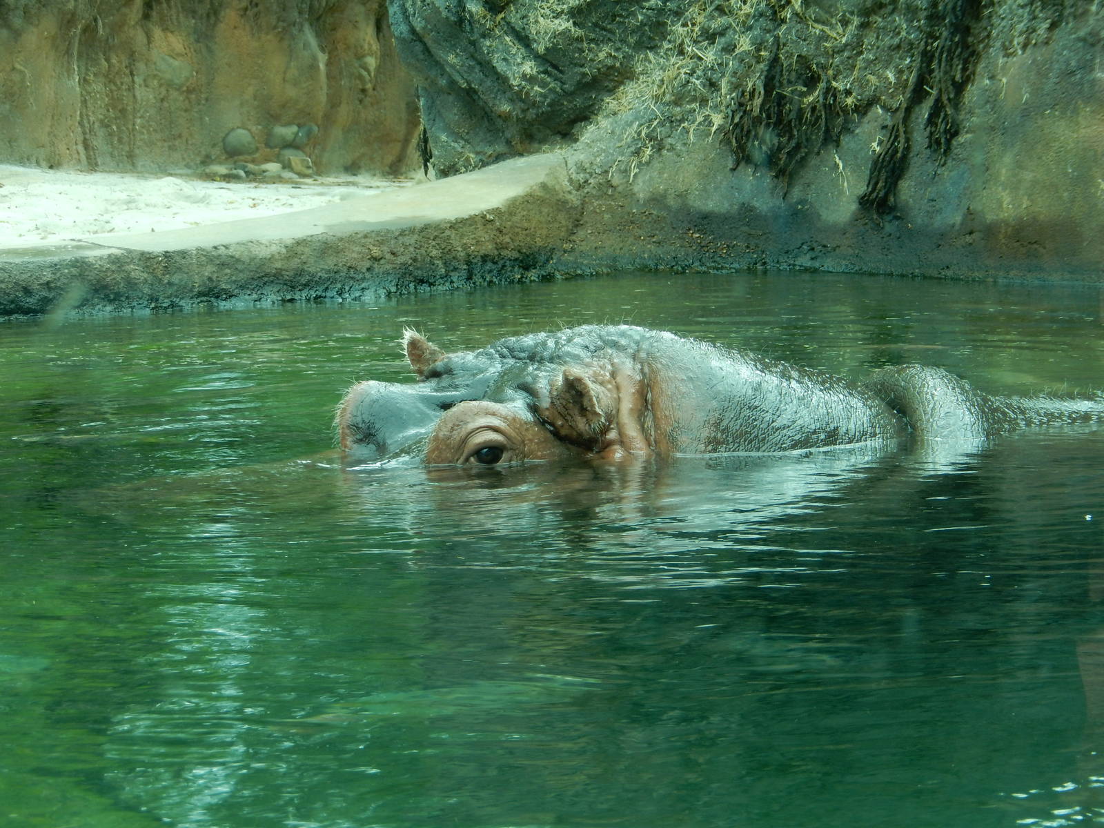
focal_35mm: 117
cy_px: 414
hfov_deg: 16.8
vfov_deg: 12.7
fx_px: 3731
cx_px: 552
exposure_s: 1/50
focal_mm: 21
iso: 125
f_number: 5.5
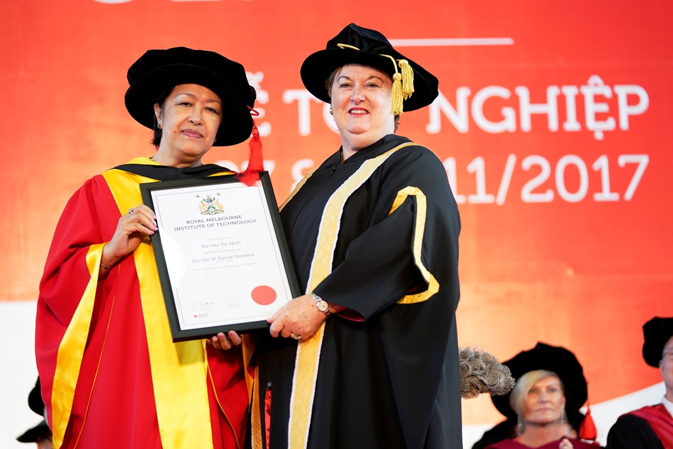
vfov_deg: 11.7
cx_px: 336
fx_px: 2187
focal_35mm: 117
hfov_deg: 17.5
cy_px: 224
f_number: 2.8
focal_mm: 117
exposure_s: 1/250
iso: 1000
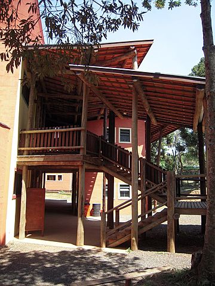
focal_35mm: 28
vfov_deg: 63.4
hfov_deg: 49.7
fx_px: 232
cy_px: 143
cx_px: 108
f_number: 2.7
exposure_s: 1/400
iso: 100
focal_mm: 5
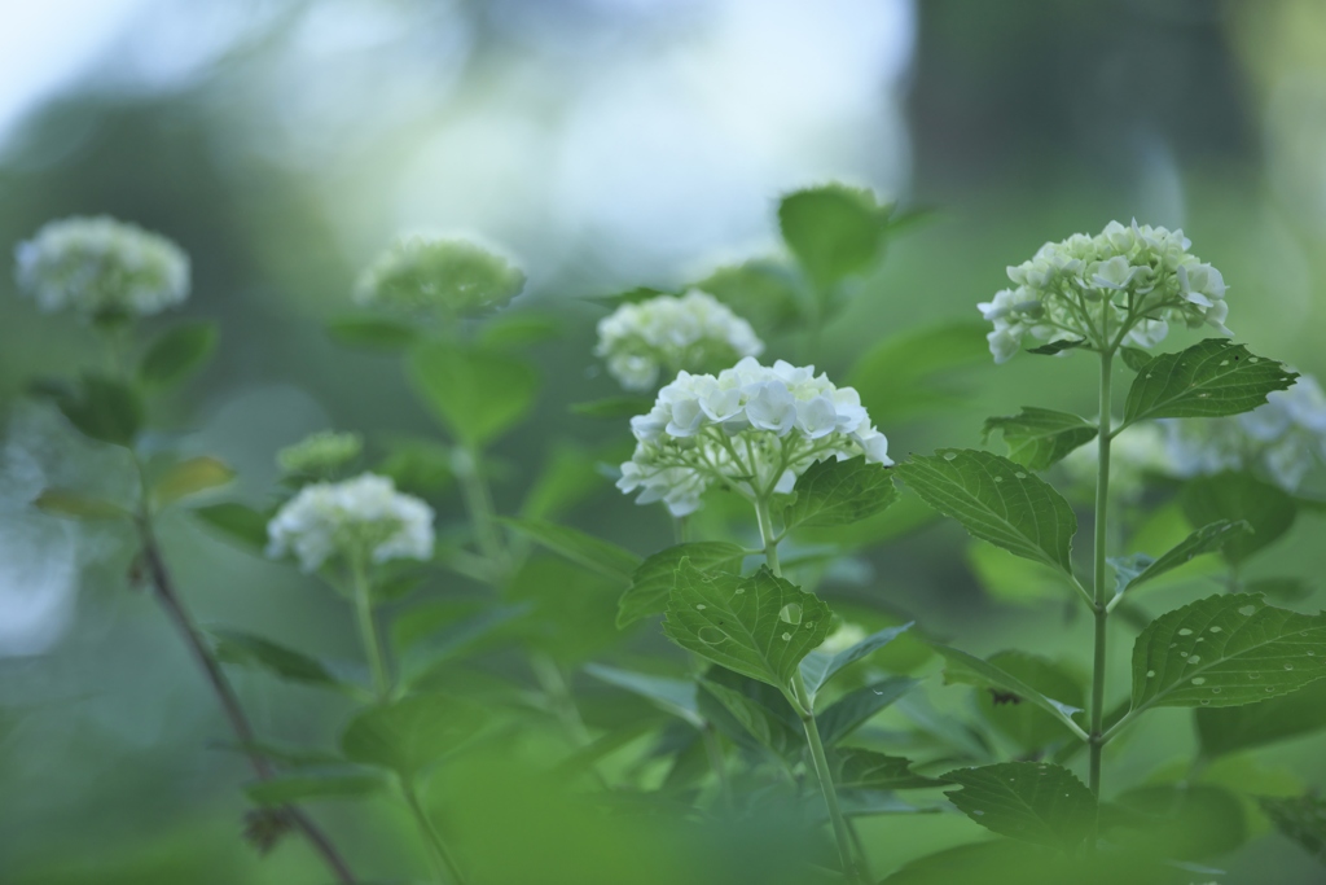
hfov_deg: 6.9
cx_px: 663
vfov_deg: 4.6
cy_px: 442
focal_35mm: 300
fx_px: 11051
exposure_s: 1/250
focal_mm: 300
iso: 250
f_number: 4
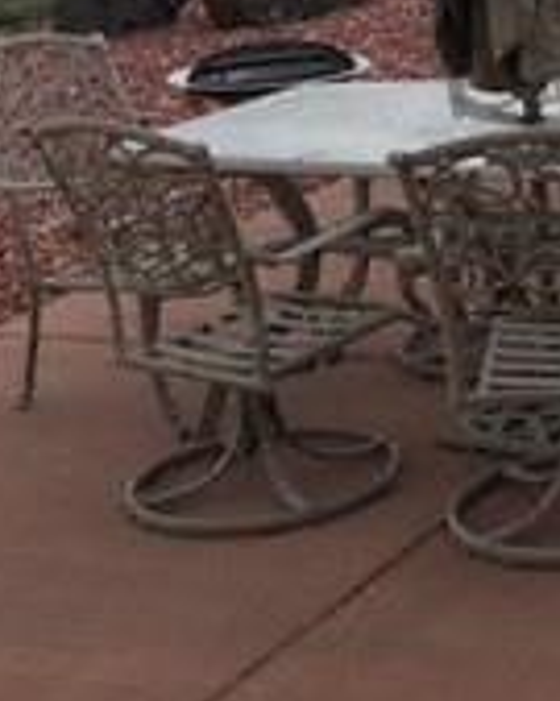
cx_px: 701
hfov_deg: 13.9
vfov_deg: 17.8
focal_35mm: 107
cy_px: 149
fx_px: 2219
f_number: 2.2
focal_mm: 4.15
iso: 25
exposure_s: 1/884
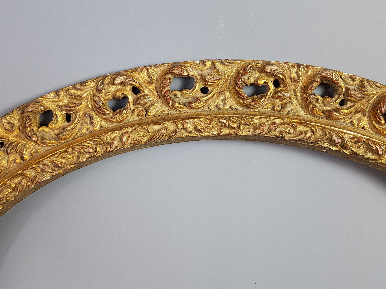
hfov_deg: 67.3
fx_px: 290
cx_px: 193
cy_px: 144
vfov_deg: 53.1
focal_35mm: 26
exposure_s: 1/50
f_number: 1.7
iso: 64
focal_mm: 4.2
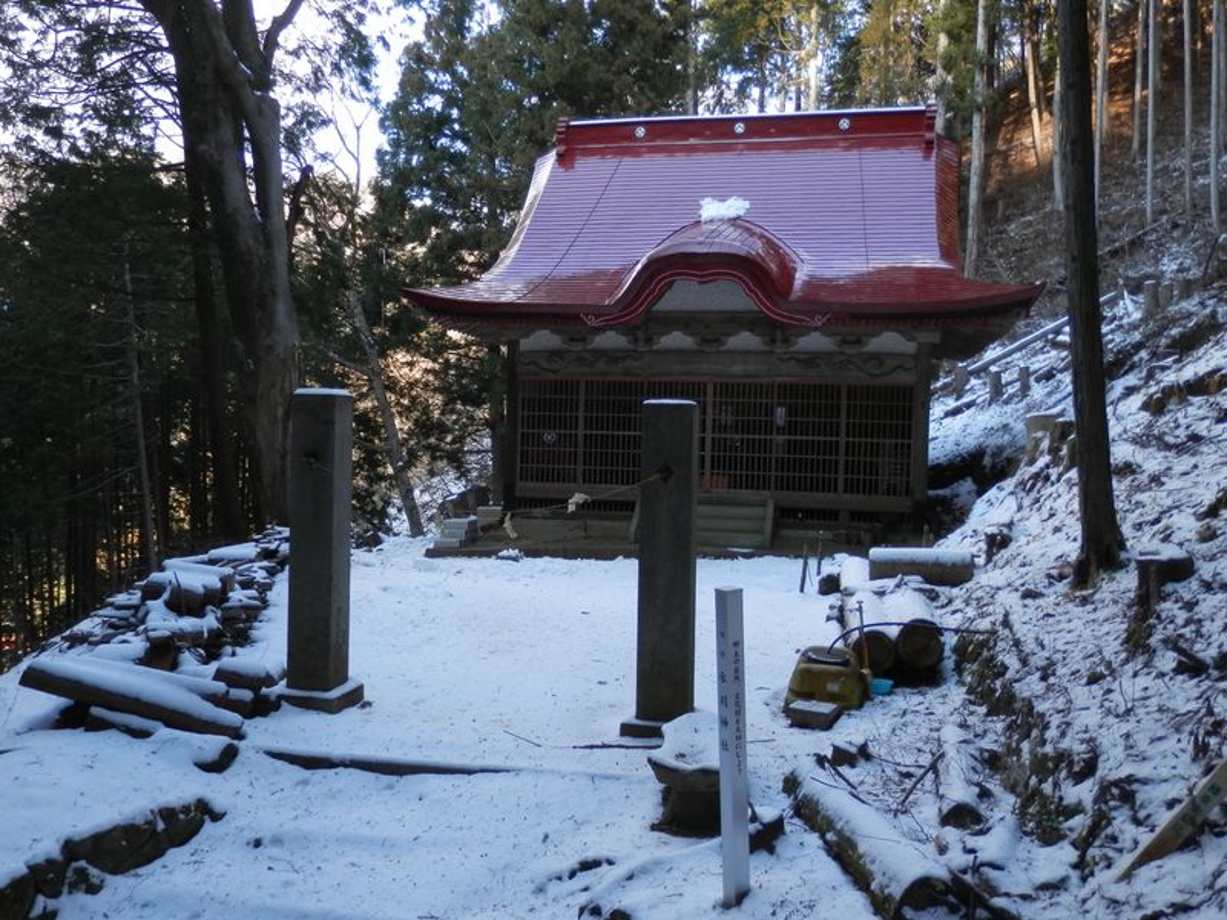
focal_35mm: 27
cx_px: 614
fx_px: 957
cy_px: 460
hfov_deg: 65.3
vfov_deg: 51.4
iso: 80
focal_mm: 5
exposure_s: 1/60
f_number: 3.2
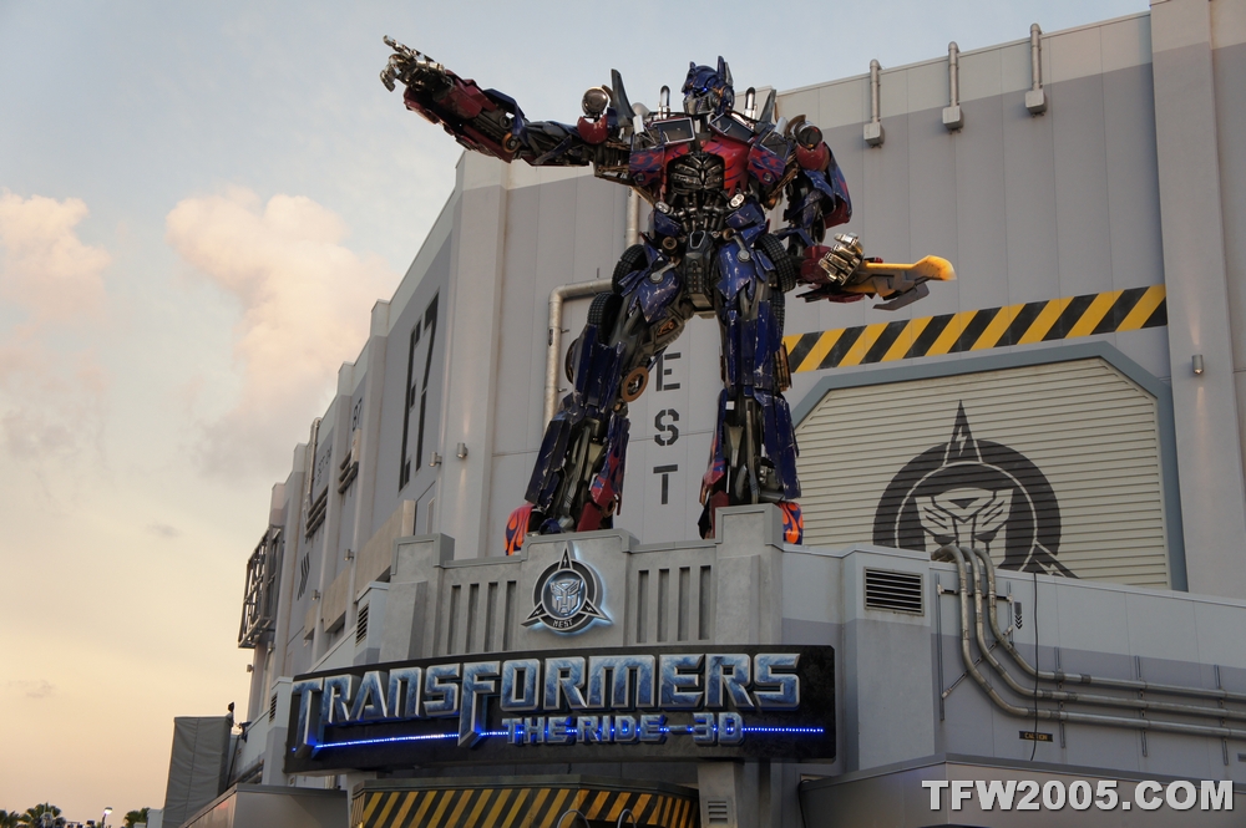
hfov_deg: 41.1
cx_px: 623
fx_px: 1660
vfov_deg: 28.0
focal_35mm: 48
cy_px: 414
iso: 200
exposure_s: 1/60
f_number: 5
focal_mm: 32
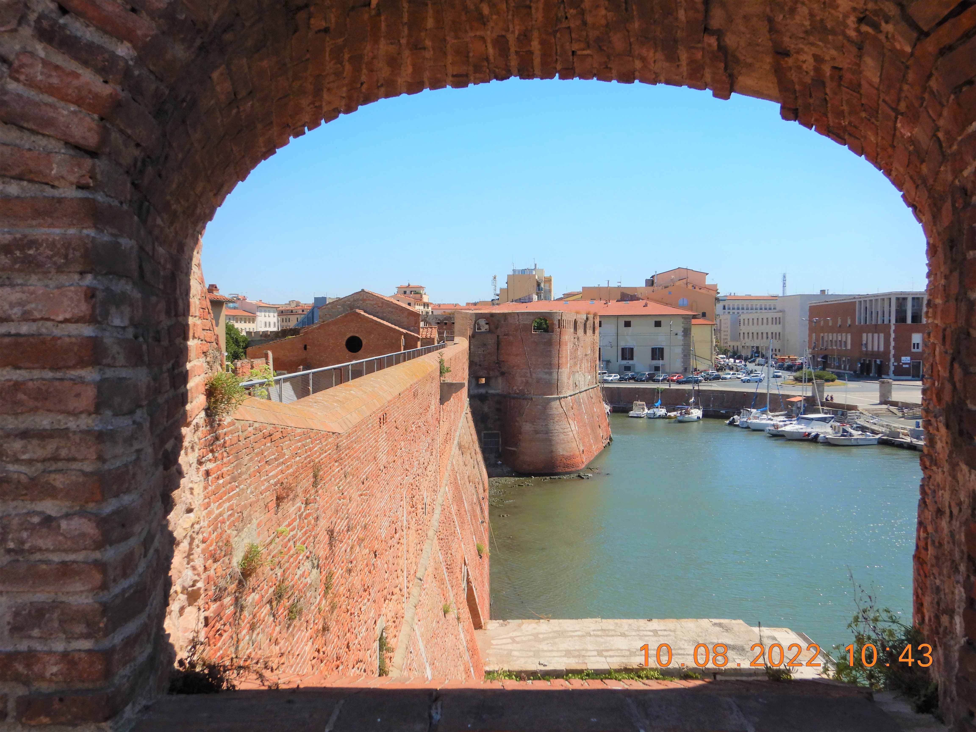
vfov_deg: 48.2
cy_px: 366
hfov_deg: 61.7
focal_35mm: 29
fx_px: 818
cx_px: 488
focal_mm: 5.1
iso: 125
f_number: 4.1
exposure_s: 1/1250
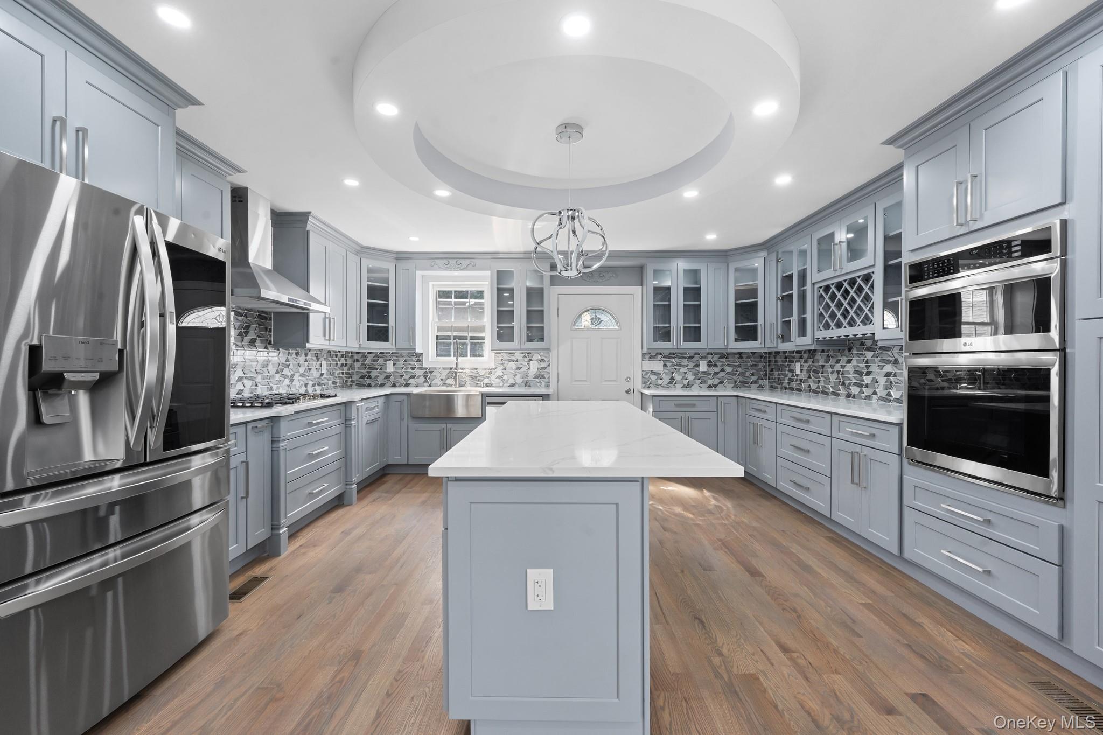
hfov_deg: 104.3
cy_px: 368
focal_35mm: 14
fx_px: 429
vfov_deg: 81.2
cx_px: 552
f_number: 10
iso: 800
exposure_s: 1/20
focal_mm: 14
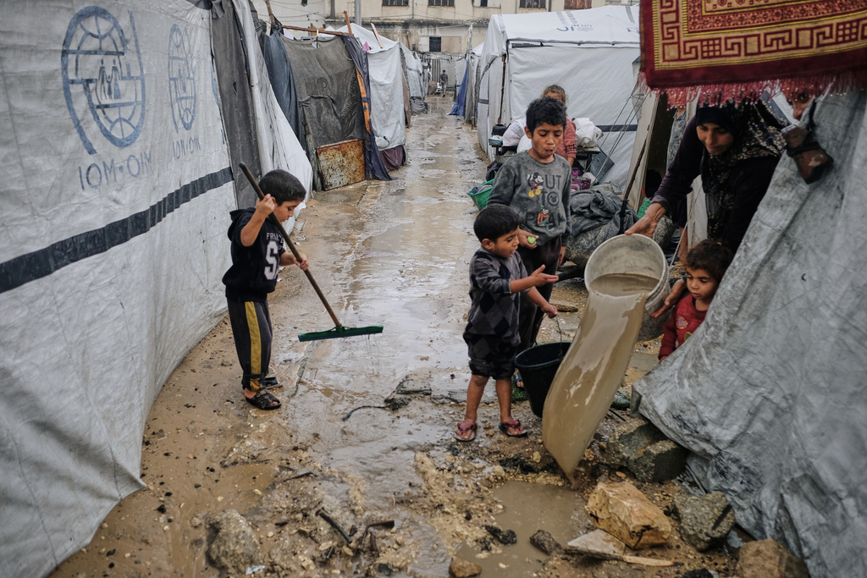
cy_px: 289
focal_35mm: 35
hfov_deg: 54.4
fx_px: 843
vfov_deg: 37.9
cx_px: 434
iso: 200
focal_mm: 23
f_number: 3.2
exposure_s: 1/400
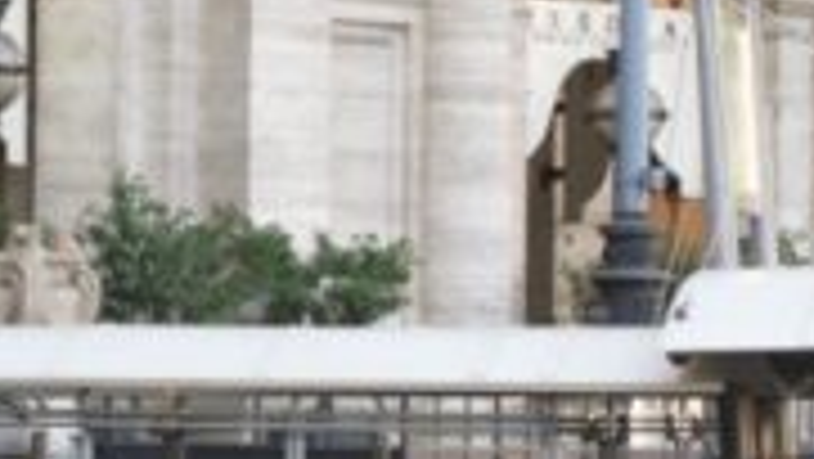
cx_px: 36
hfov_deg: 11.7
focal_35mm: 183
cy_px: 344
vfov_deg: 6.6
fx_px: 3946
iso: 100
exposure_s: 1/60
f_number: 6.3
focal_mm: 35
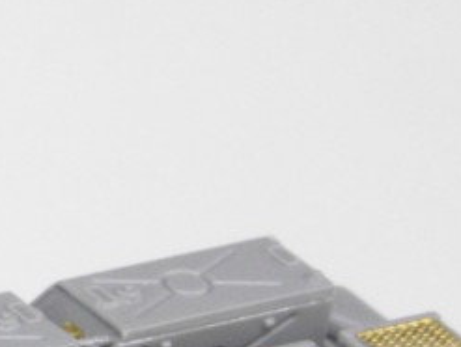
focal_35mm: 227
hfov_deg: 8.3
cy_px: 729
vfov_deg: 6.3
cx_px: -480
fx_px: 3027
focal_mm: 9.2
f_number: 8
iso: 134
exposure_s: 1/17
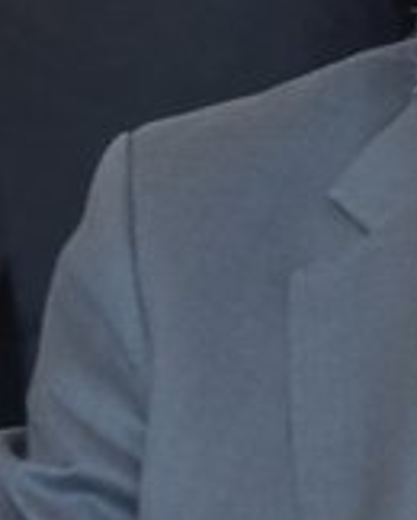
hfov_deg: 2.7
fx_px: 8830
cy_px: 148
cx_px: -103
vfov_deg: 3.4
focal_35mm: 573
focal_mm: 55
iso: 800
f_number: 5.6
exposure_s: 1/60
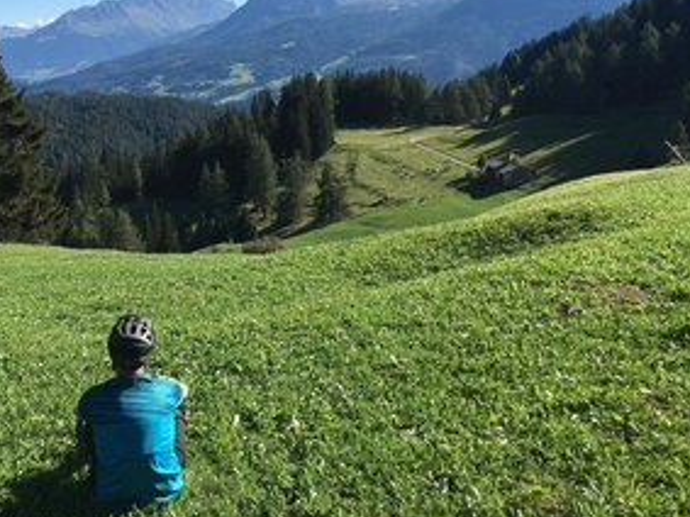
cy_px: 190
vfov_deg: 34.9
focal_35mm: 41
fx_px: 817
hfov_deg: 45.6
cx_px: 288
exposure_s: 1/1374
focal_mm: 4.15
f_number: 2.2
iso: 25
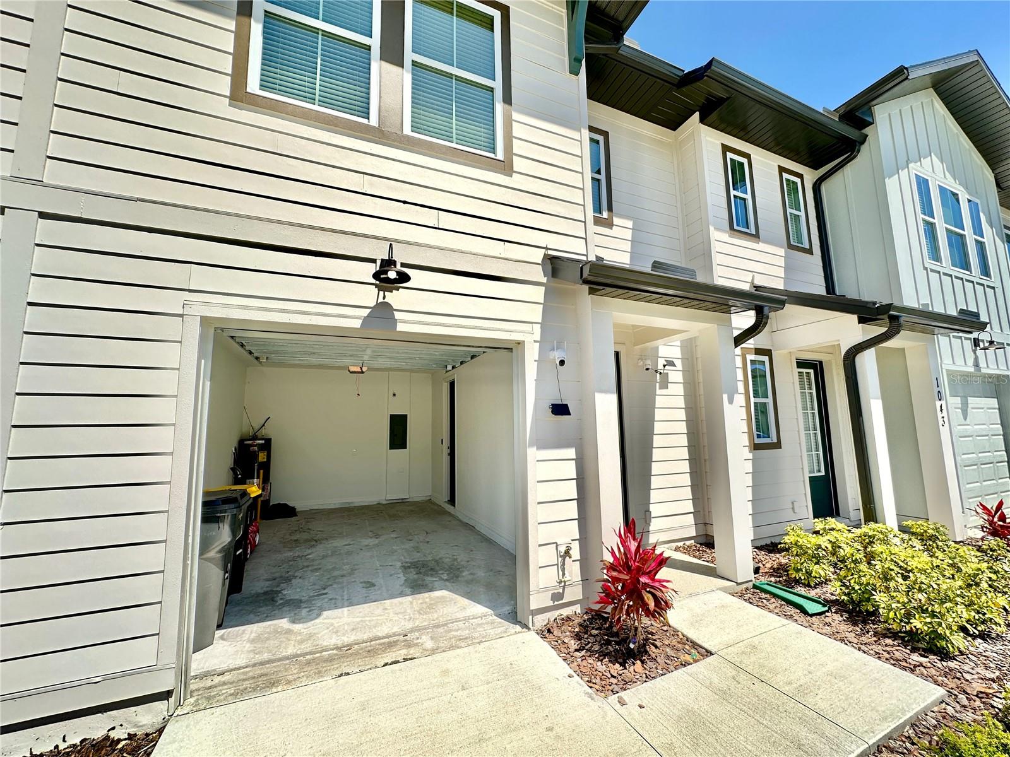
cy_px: 378
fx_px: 408
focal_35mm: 14
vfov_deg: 85.7
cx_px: 505
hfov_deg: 102.1
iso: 40
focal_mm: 2.22
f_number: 2.2
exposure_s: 1/465
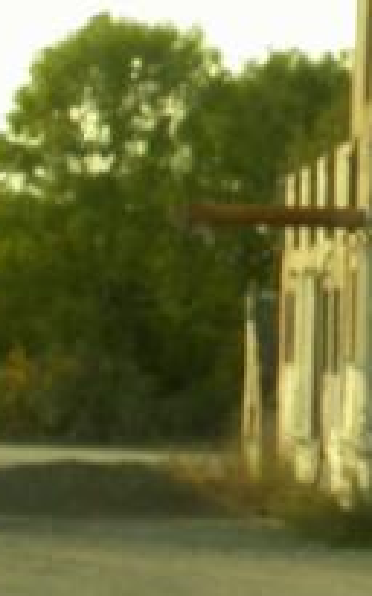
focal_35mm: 157
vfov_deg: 13.3
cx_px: 471
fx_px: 2549
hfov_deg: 8.2
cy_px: 145
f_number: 5.3
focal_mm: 7.85
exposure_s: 1/261
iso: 100
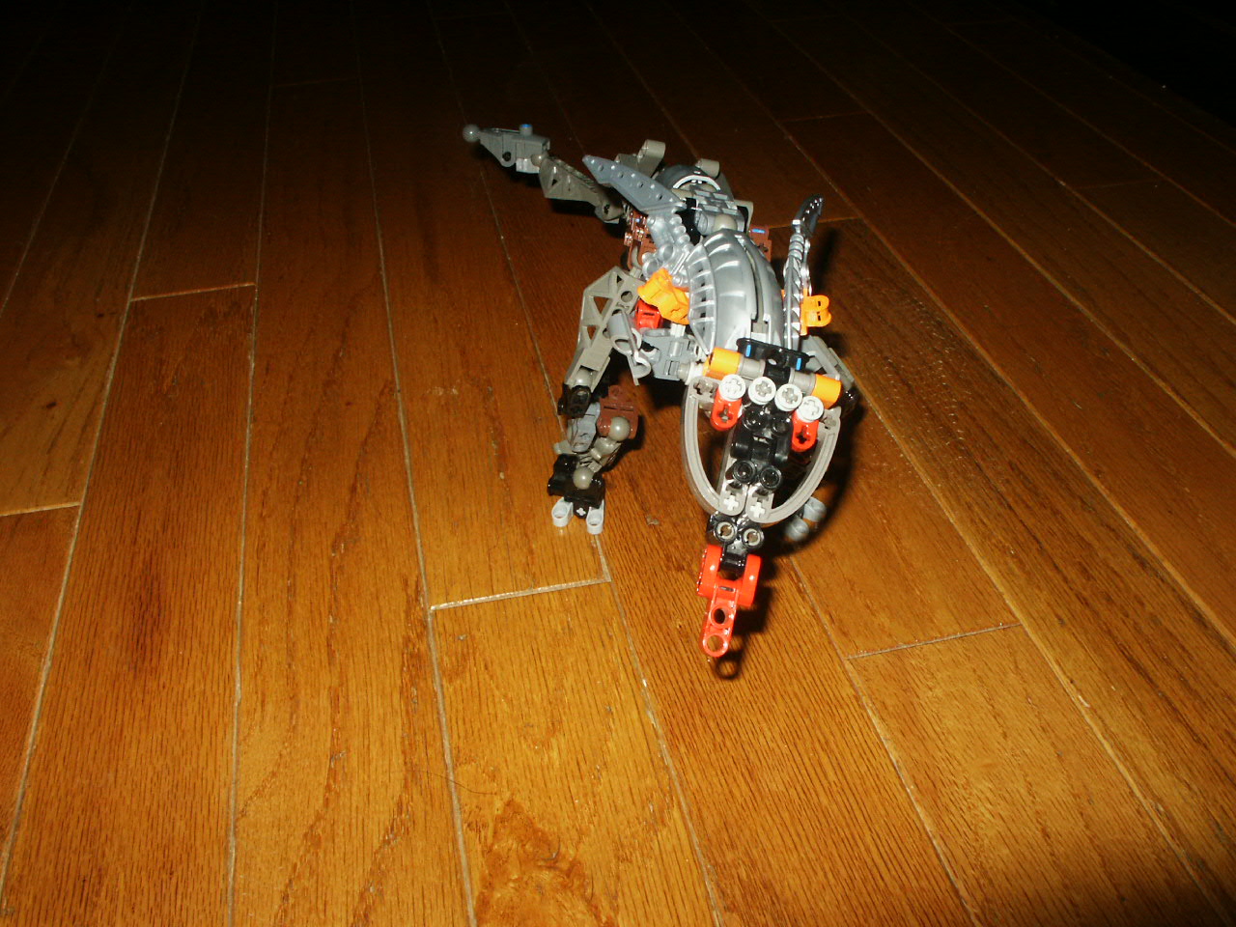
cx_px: 618
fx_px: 1250
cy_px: 464
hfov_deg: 52.6
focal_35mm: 35
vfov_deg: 40.7
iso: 200
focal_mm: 7.18
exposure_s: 1/45
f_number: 6.7
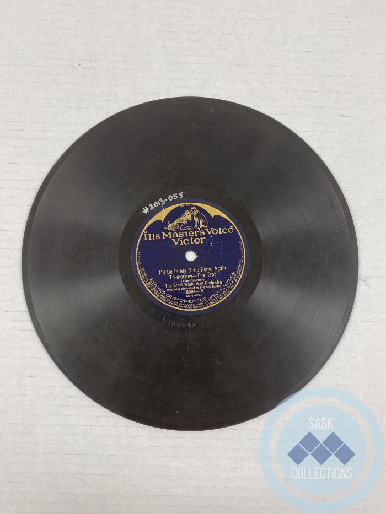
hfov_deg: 53.1
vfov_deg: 67.3
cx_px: 193
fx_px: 386
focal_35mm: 26
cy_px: 257
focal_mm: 4.25
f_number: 1.8
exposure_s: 1/100
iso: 80
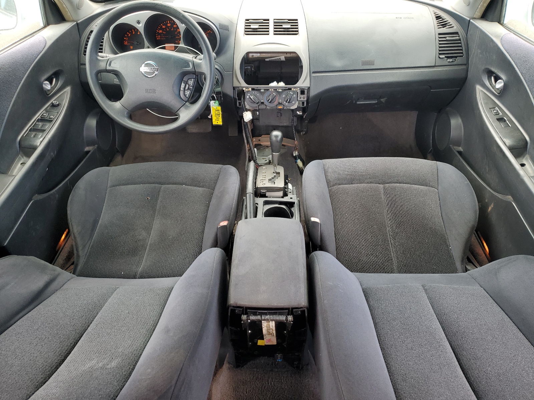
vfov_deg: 53.1
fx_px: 401
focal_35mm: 26
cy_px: 200
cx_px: 267
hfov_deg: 67.3
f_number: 1.5
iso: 50
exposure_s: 1/139
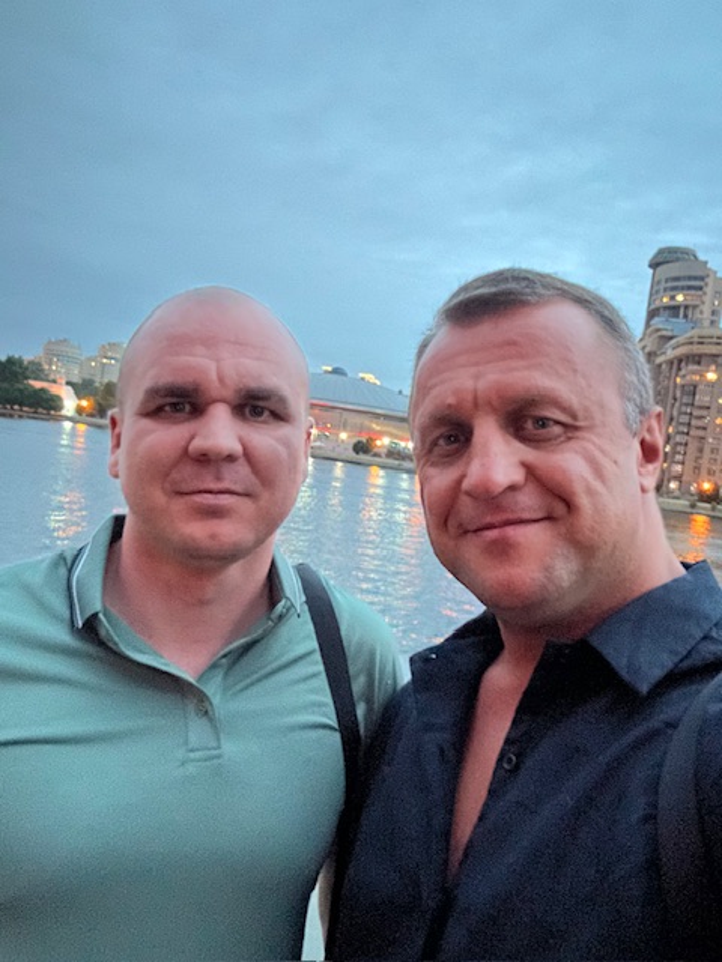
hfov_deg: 46.8
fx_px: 834
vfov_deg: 60.0
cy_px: 481
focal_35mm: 30
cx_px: 361
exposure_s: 1/8
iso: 1000
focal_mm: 2.69
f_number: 1.9
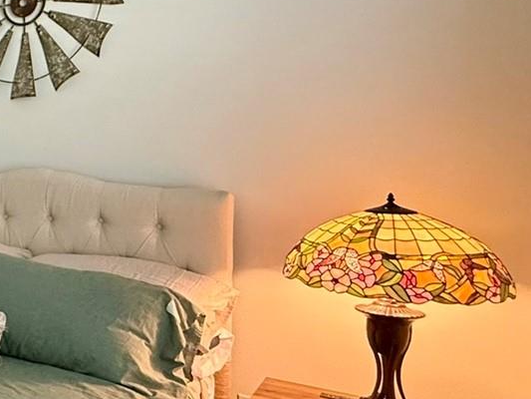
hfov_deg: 32.8
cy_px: 169
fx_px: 644
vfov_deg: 34.3
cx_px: -166
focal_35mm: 42
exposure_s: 1/60
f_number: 2.2
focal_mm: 2.22
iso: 400
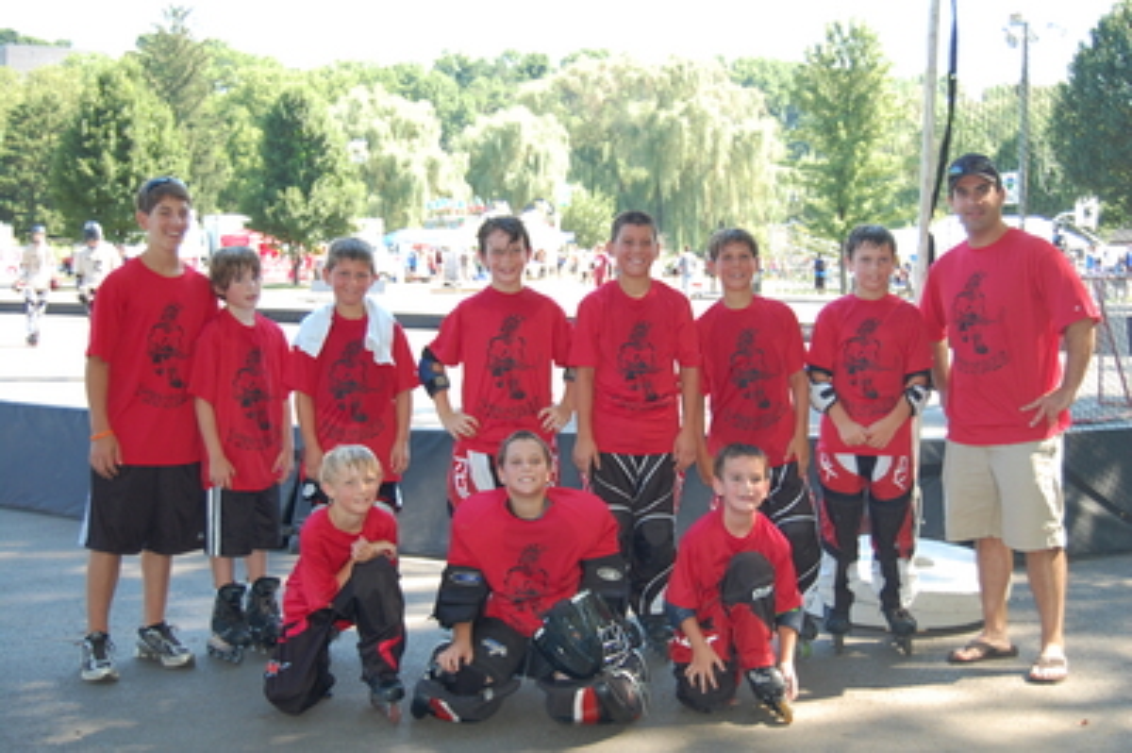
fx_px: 1649
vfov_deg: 25.7
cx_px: 566
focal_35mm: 52
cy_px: 376
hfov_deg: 37.9
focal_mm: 35
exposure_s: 1/200
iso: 400
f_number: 4.8
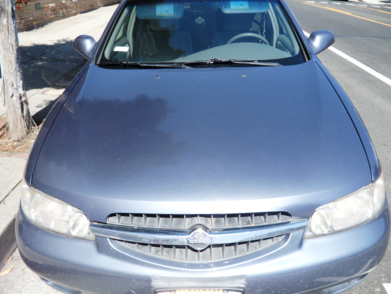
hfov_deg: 63.4
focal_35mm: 28
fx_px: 316
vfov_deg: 49.8
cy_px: 143
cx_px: 198
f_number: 3.5
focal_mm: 4.9
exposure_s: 1/500
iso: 80
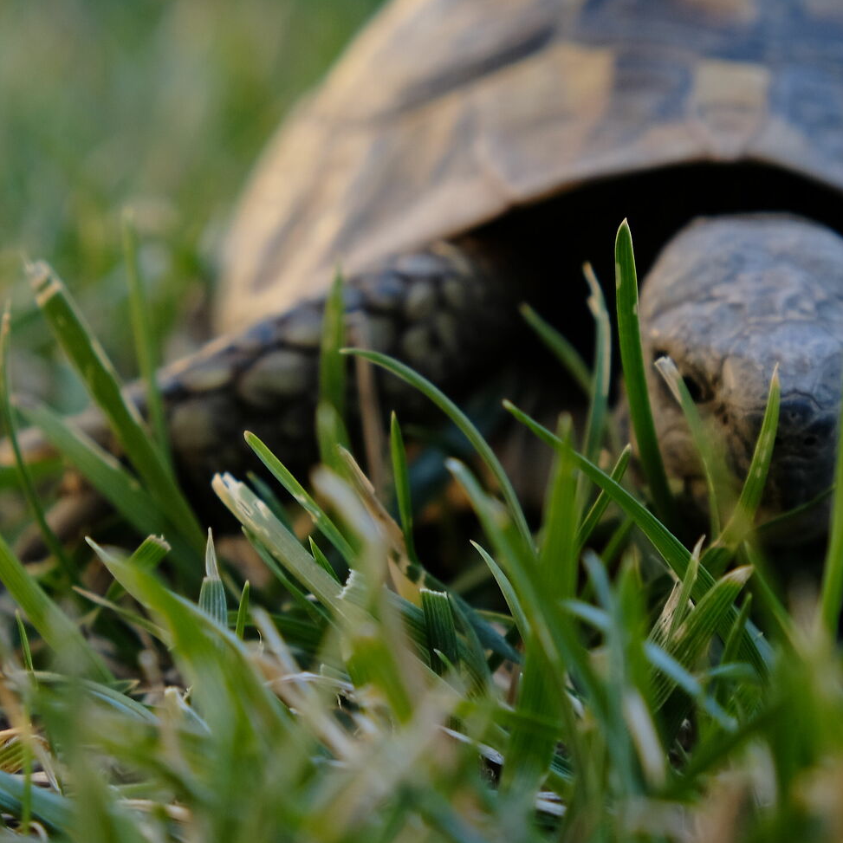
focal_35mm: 174
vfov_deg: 10.0
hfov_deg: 10.0
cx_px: 498
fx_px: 4794
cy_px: 352
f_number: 5.6
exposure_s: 1/220
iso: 400
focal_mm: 55
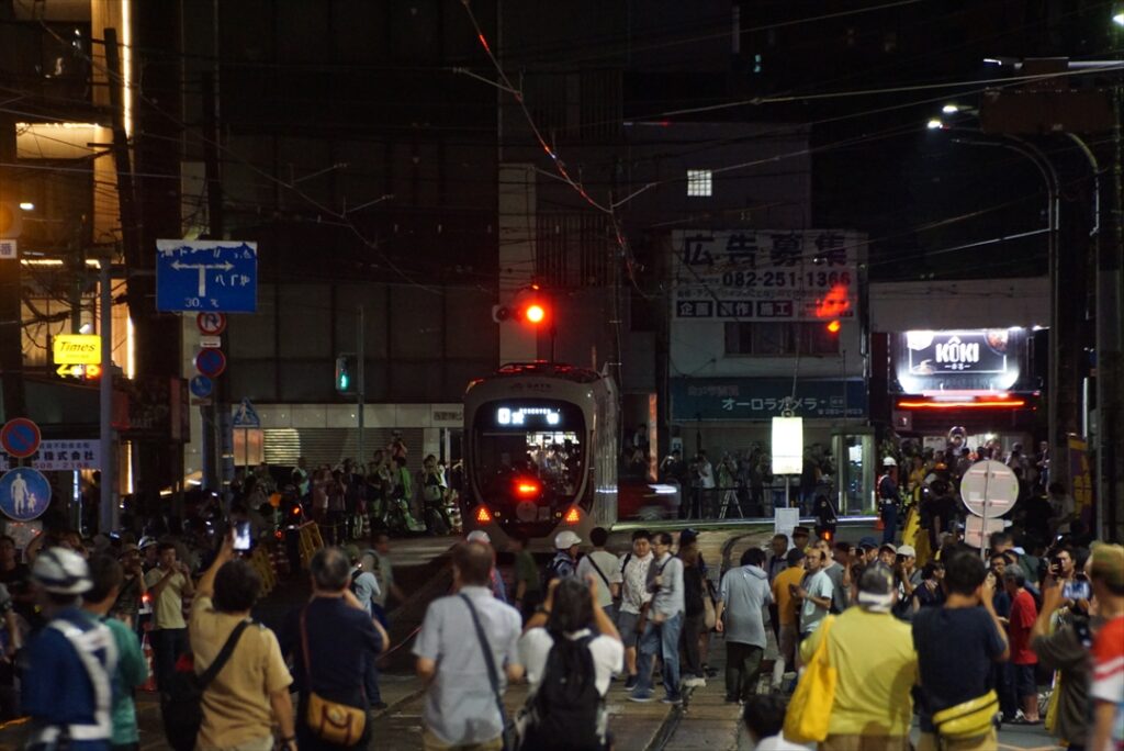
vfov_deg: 3.7
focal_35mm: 375
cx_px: 562
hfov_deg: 5.5
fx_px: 11714
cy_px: 376
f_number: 6.3
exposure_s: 1/15
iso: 3200
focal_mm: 250
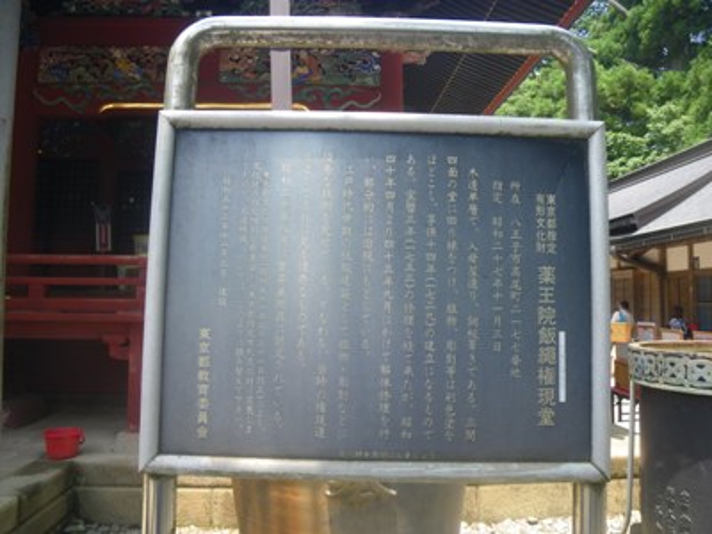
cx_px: 356
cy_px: 267
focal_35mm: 28
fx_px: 576
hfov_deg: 63.4
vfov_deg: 49.7
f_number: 3.5
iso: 50
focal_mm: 5
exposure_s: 1/80
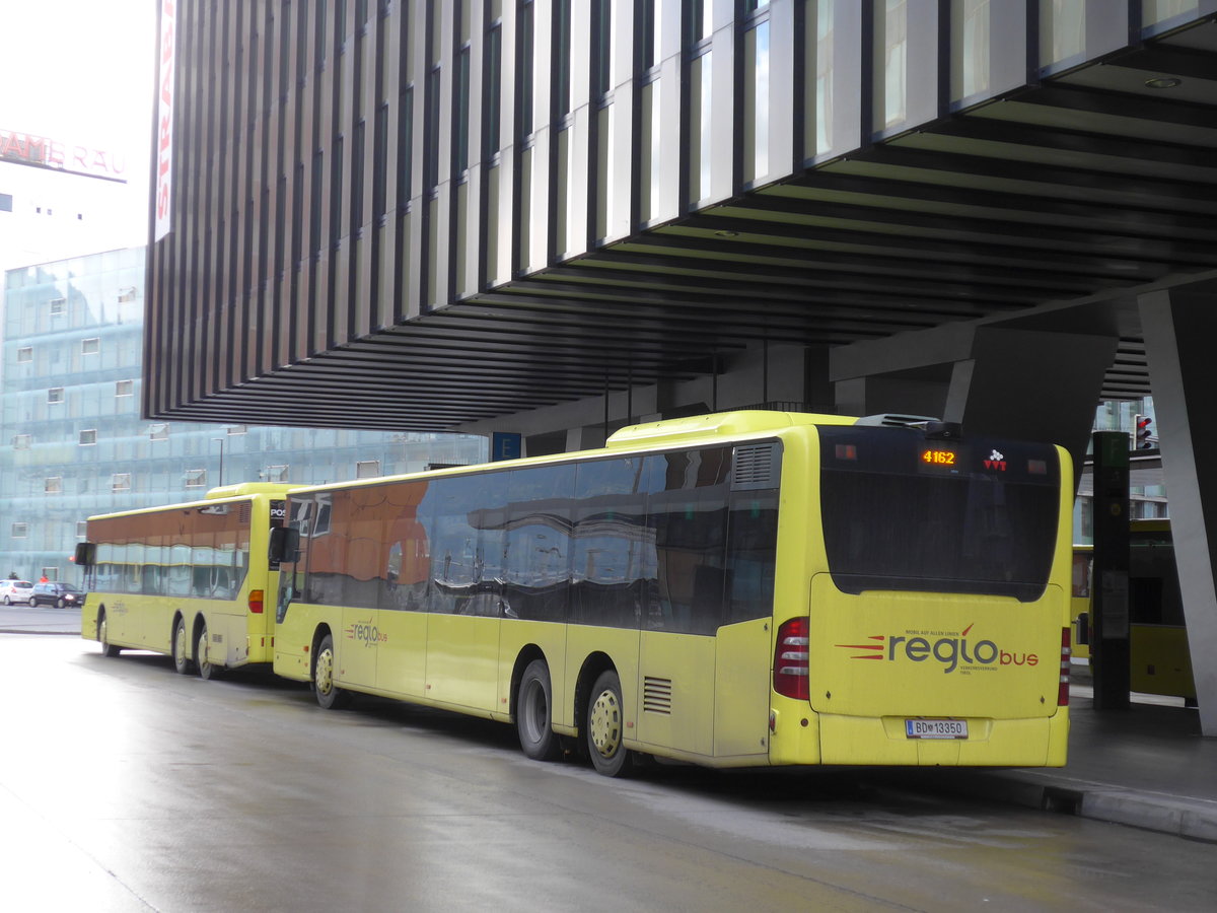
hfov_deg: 32.7
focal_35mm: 59
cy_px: 456
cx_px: 608
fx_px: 2074
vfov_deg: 24.8
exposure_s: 1/200
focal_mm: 12
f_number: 3.5
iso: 160
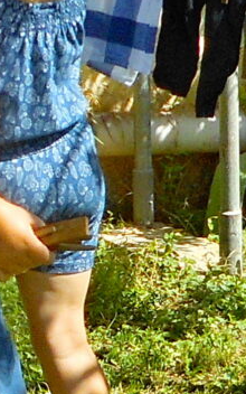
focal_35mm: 193
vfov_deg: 10.8
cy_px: 95
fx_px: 2070
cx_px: 6
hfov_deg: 6.8
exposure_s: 1/400
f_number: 3.7
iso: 80
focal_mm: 4.5
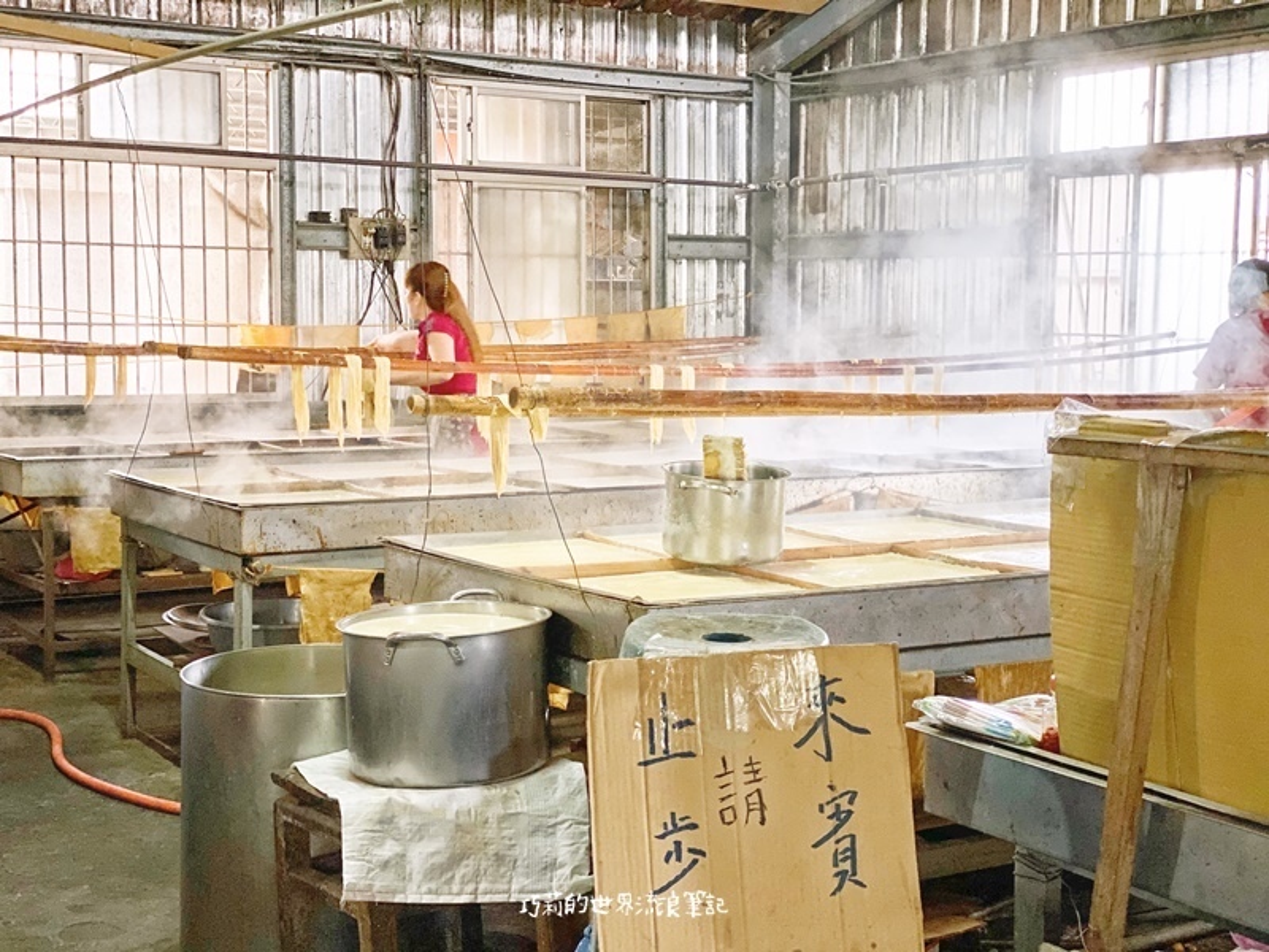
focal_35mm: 52
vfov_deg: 28.0
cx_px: 634
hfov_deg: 36.8
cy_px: 476
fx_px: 1906
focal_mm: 6
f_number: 2
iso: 400
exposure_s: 1/40
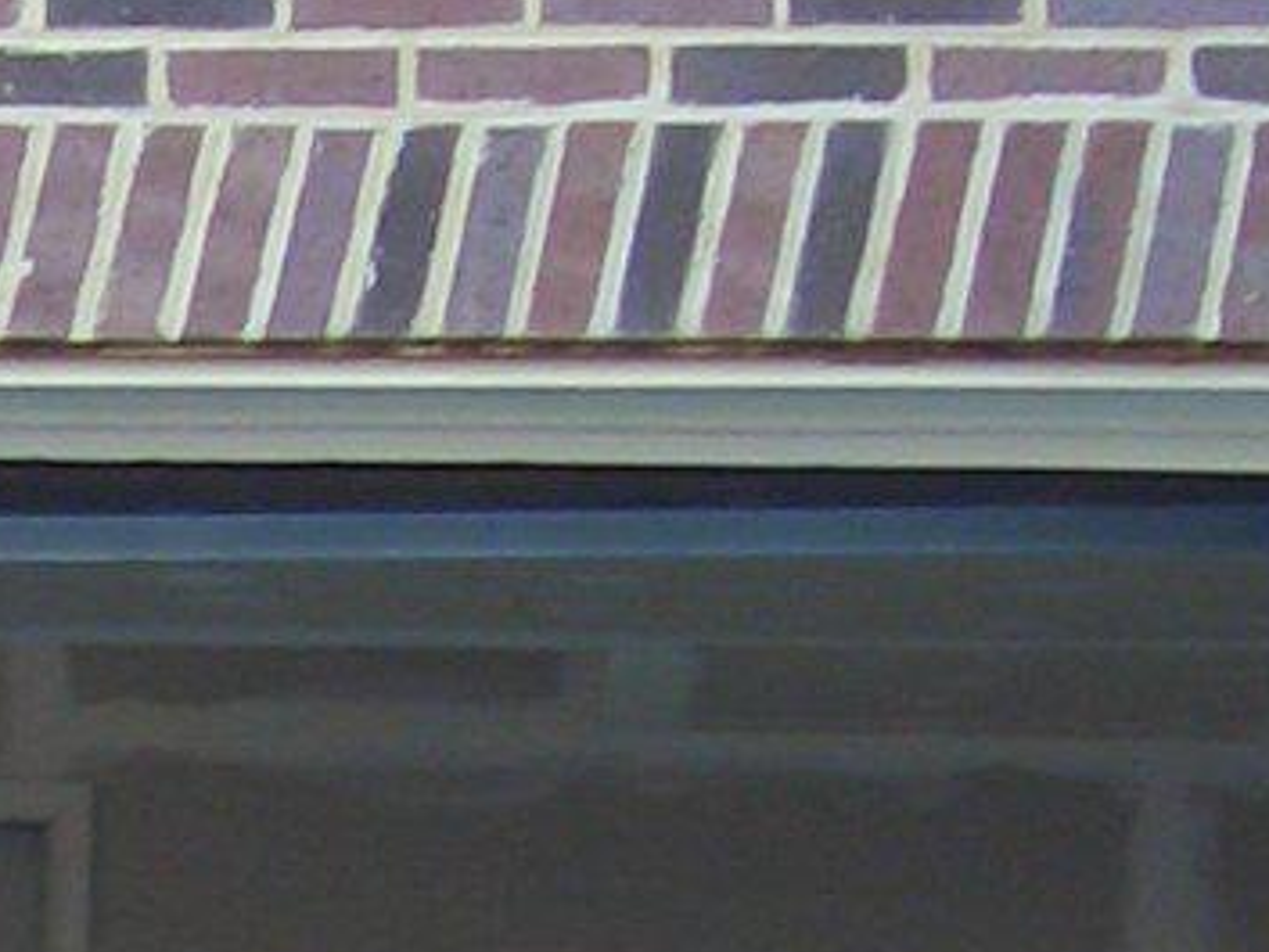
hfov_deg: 8.5
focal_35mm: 226
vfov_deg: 6.4
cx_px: -938
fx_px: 8288
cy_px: 1757
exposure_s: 1/100
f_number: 2.8
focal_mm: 8
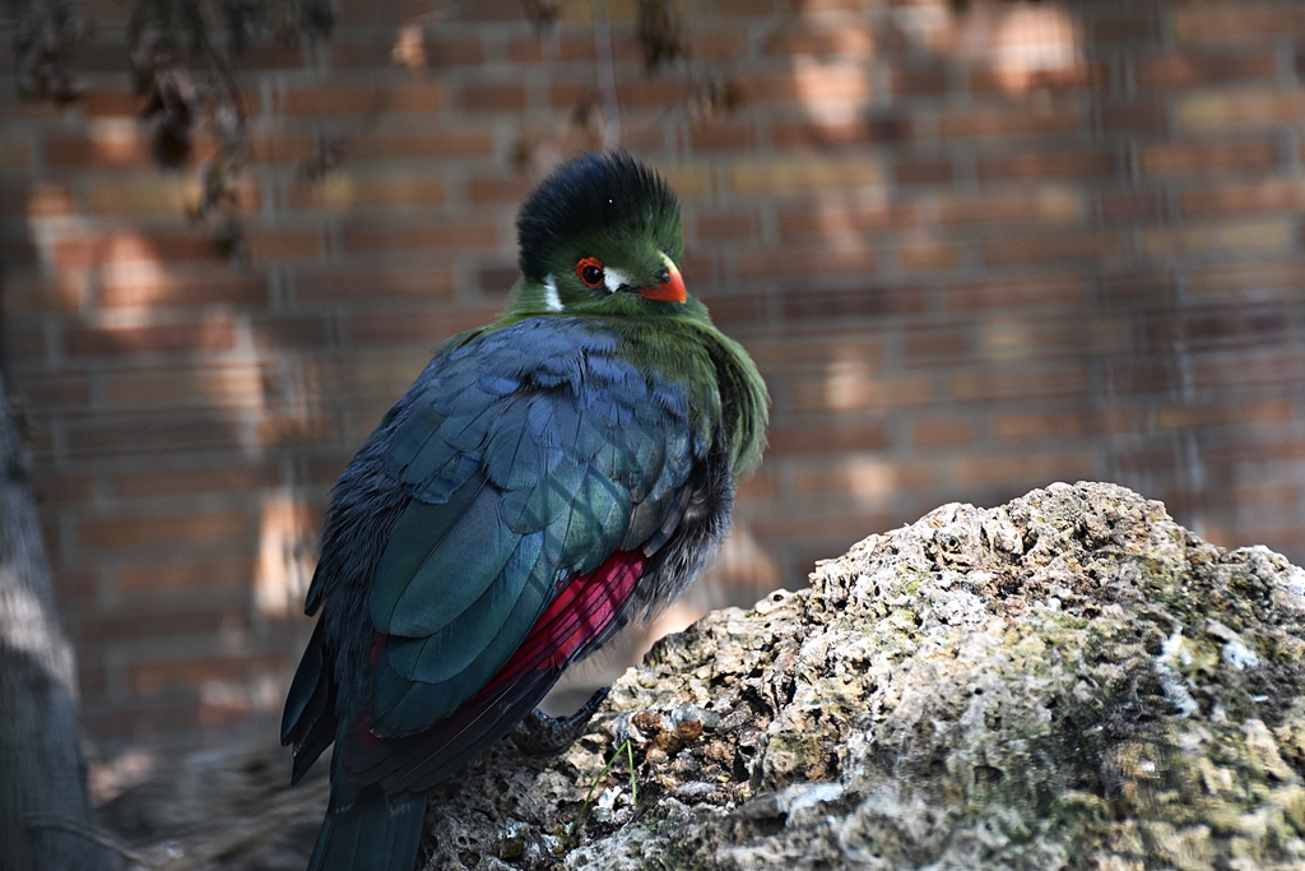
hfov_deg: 20.6
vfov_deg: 13.8
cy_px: 436
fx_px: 3589
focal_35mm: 99
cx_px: 652
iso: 500
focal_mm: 66
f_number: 5
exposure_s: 1/60
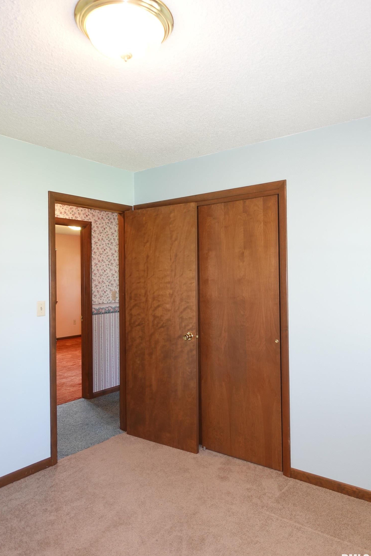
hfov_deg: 51.3
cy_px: 277
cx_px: 187
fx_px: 386
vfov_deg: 71.5
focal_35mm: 25
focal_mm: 8.8
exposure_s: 1/30
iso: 200
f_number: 1.8
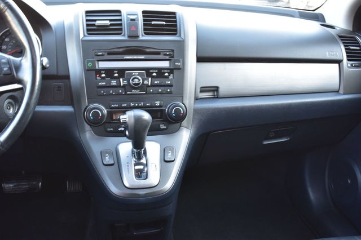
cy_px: 120
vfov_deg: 36.8
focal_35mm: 36
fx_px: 361
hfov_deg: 53.2
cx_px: 180
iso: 450
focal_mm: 24
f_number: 6.3
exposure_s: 1/15
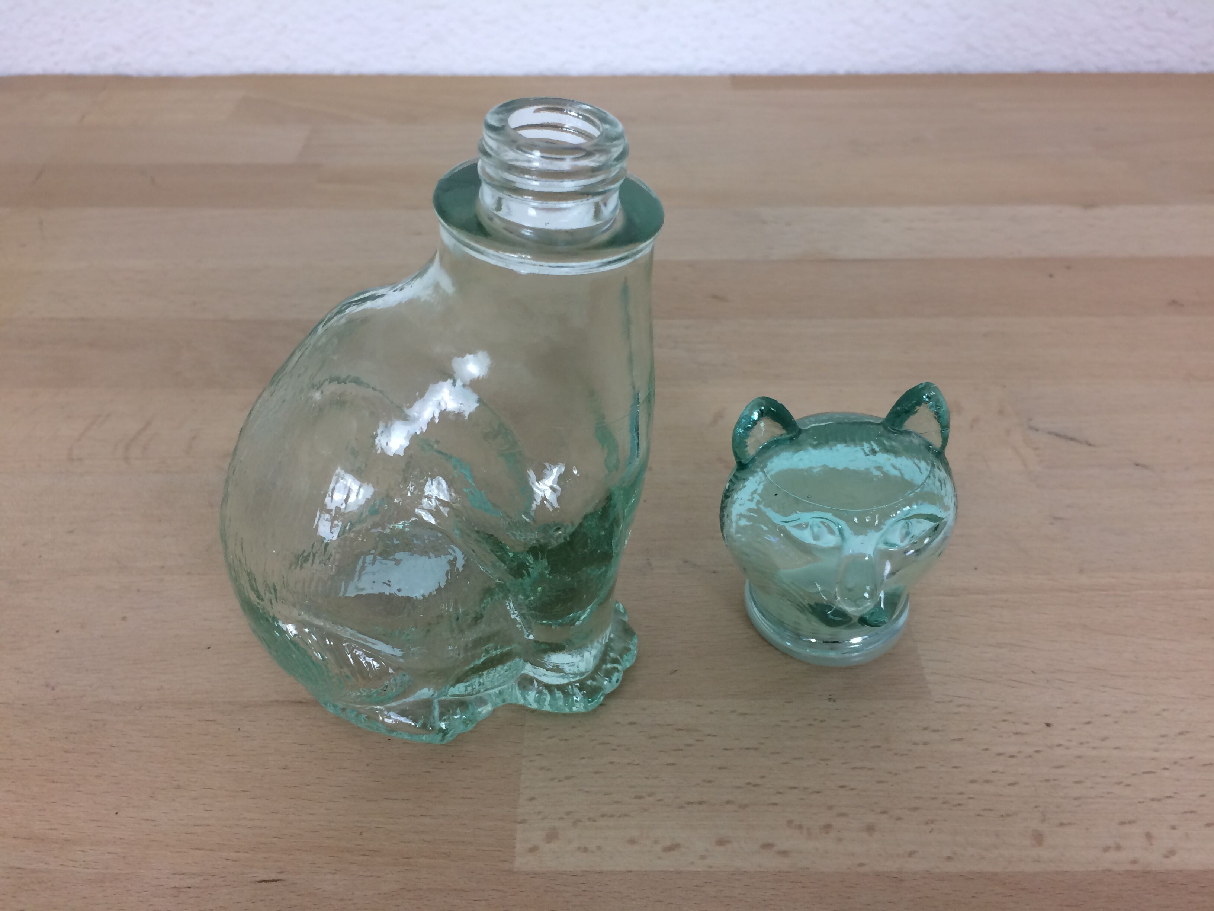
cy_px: 456
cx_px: 607
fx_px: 1017
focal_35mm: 29
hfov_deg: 61.7
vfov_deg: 48.2
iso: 32
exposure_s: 1/33
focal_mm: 4.15
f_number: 2.2
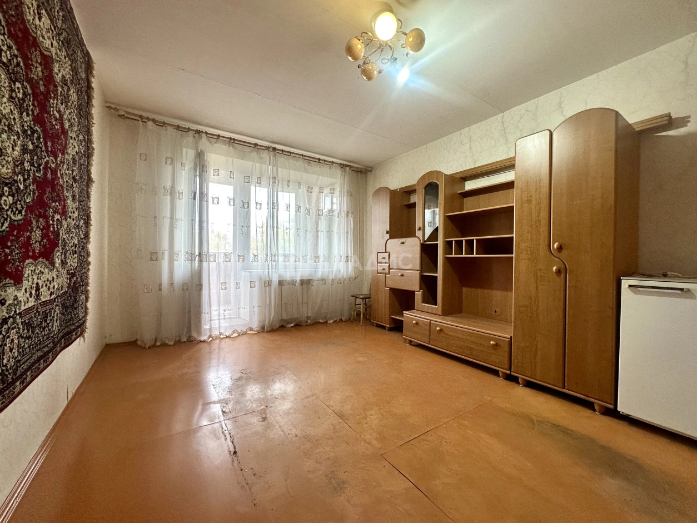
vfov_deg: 85.7
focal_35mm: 14
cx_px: 348
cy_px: 262
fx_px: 282
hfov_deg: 102.1
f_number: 2.2
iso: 125
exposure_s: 1/100
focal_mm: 2.22
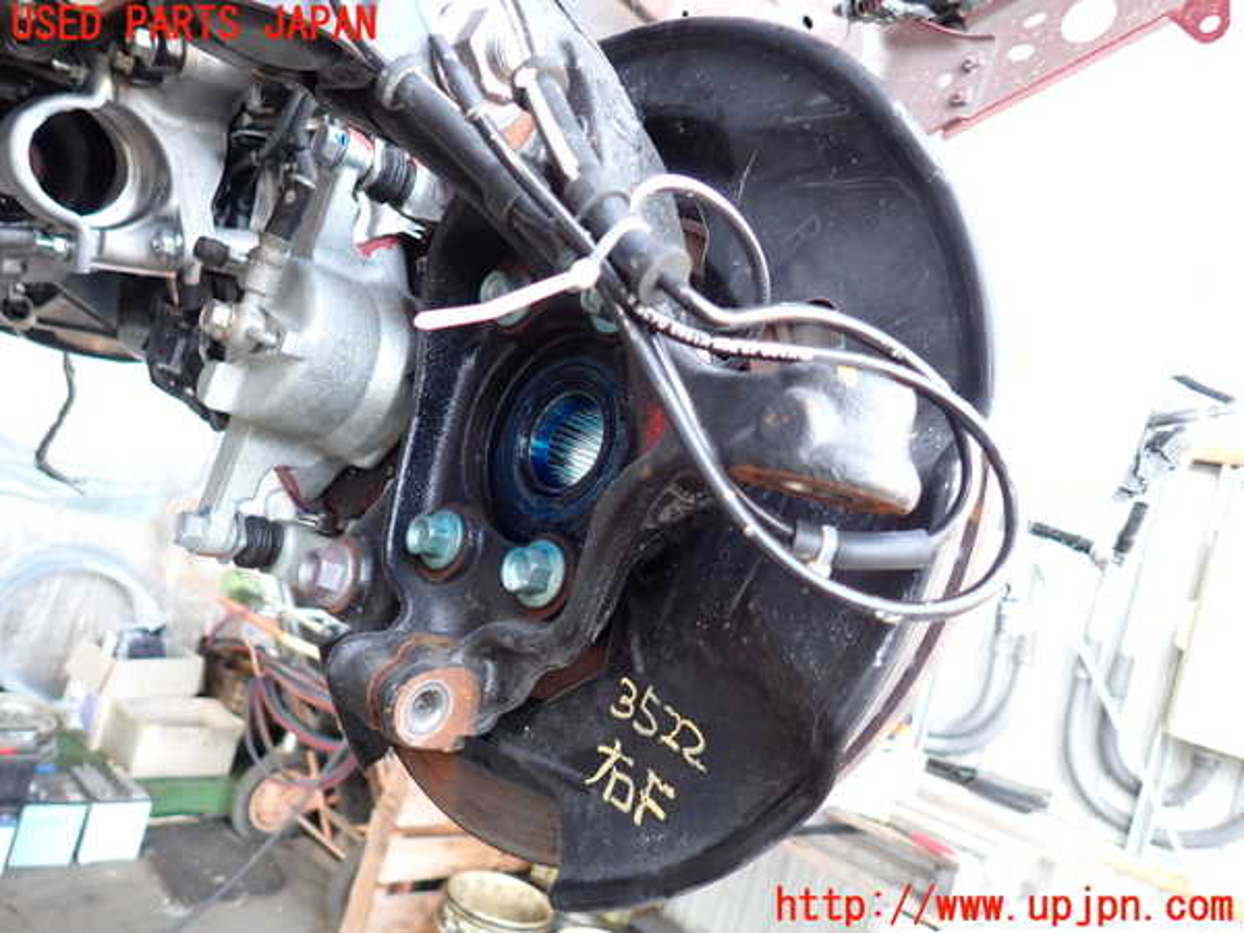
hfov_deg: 69.4
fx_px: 898
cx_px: 622
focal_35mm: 25
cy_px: 466
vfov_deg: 54.9
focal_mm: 4.5
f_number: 2
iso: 200
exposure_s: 1/50
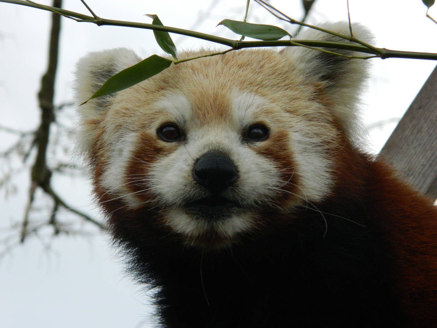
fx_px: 1894
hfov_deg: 13.2
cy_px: 164
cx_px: 218
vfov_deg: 9.9
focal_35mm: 150
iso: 280
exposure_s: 1/500
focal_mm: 27
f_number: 4.9
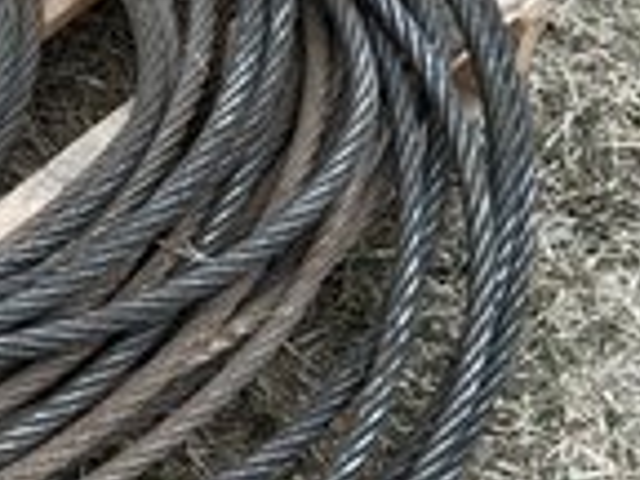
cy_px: 327
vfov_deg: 12.0
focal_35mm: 123
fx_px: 2274
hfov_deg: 14.6
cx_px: -411
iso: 16
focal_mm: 3
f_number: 1.8
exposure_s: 1/122
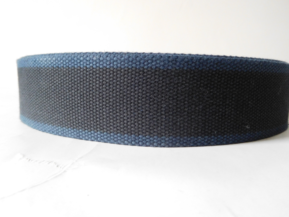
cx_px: 144
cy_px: 108
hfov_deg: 69.4
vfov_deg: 54.9
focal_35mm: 25
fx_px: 209
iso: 400
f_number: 3.4
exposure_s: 1/13
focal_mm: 4.5
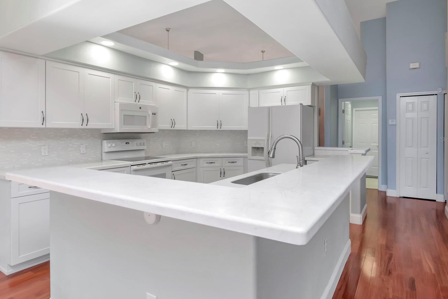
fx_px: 281
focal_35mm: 23
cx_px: 210
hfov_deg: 77.0
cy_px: 139
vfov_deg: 55.9
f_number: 10
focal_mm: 13
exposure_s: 1/40
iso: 1000
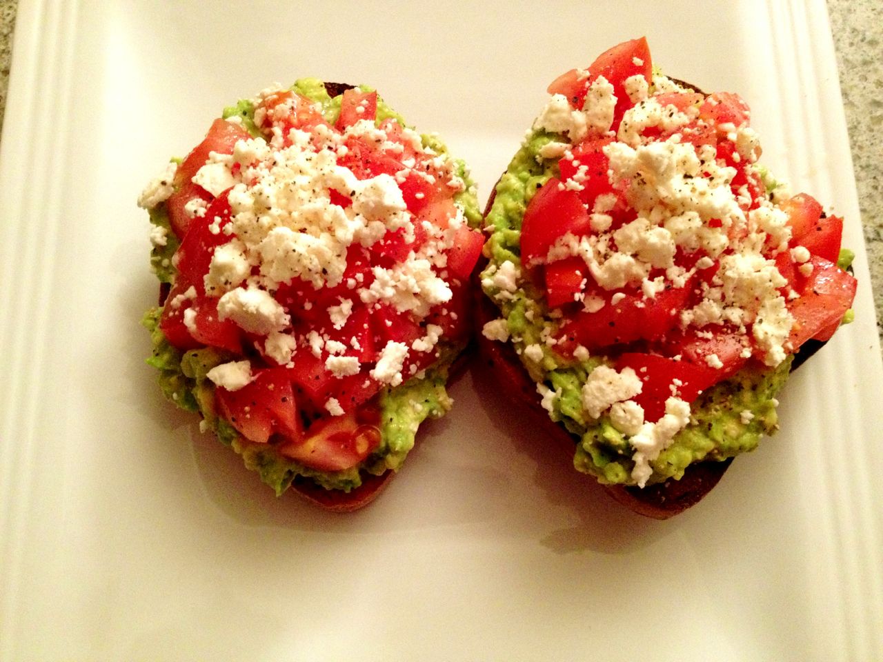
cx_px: 442
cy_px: 331
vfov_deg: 40.7
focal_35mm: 35
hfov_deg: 52.6
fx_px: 893
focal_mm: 4.28
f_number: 2.4
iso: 400
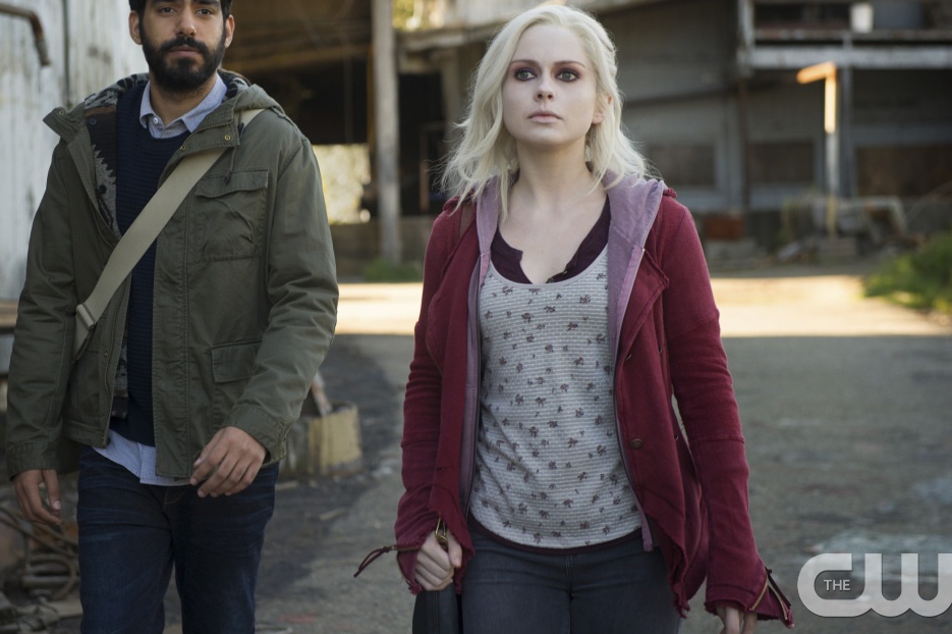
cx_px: 427
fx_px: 2140
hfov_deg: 25.1
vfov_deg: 16.8
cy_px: 270
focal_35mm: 81
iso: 320
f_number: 4
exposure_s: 1/200
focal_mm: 70
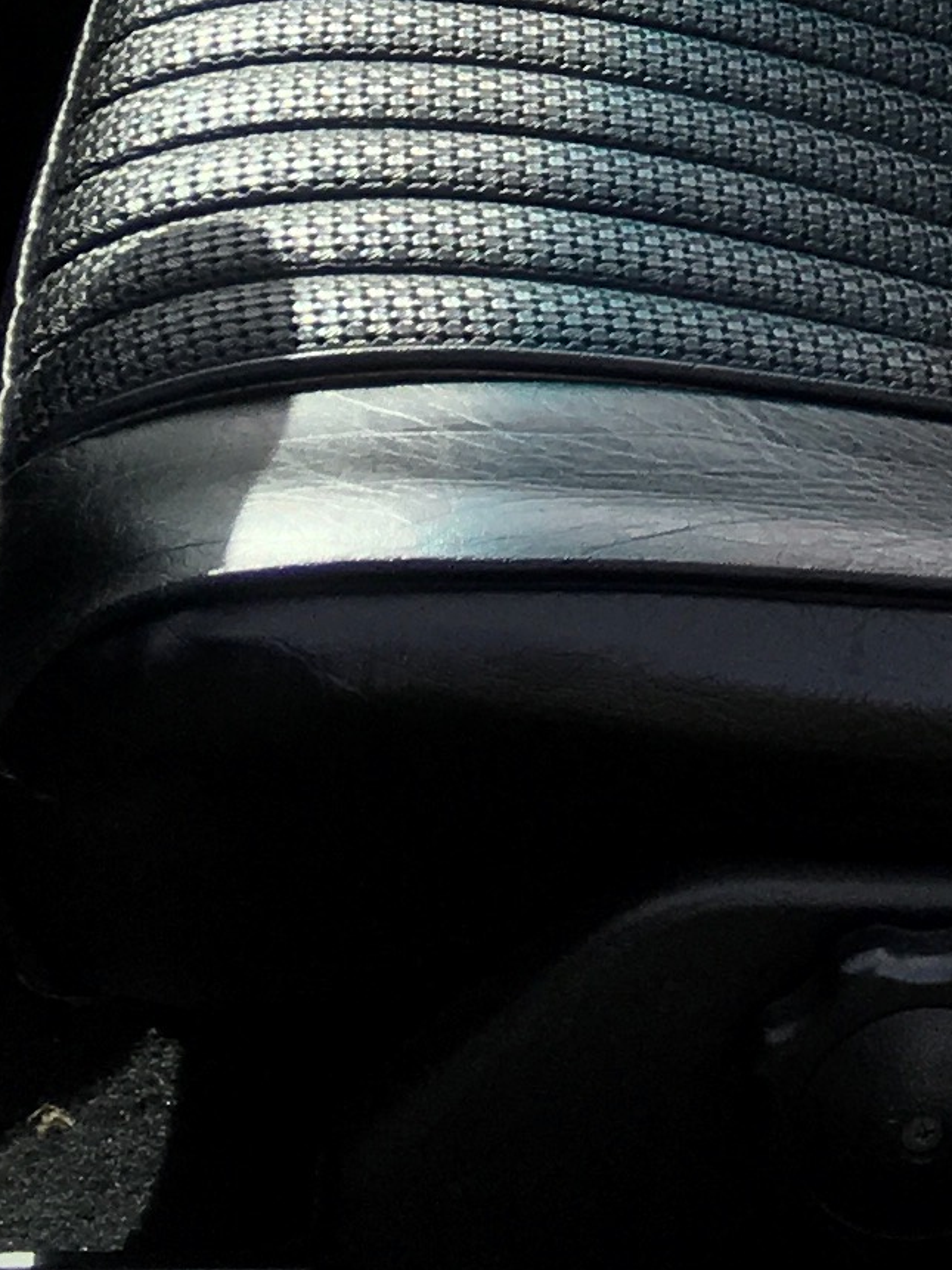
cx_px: 1631
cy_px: -947
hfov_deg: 10.4
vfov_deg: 13.2
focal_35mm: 136
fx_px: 4987
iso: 25
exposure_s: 1/739
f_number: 2.2
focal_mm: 4.15
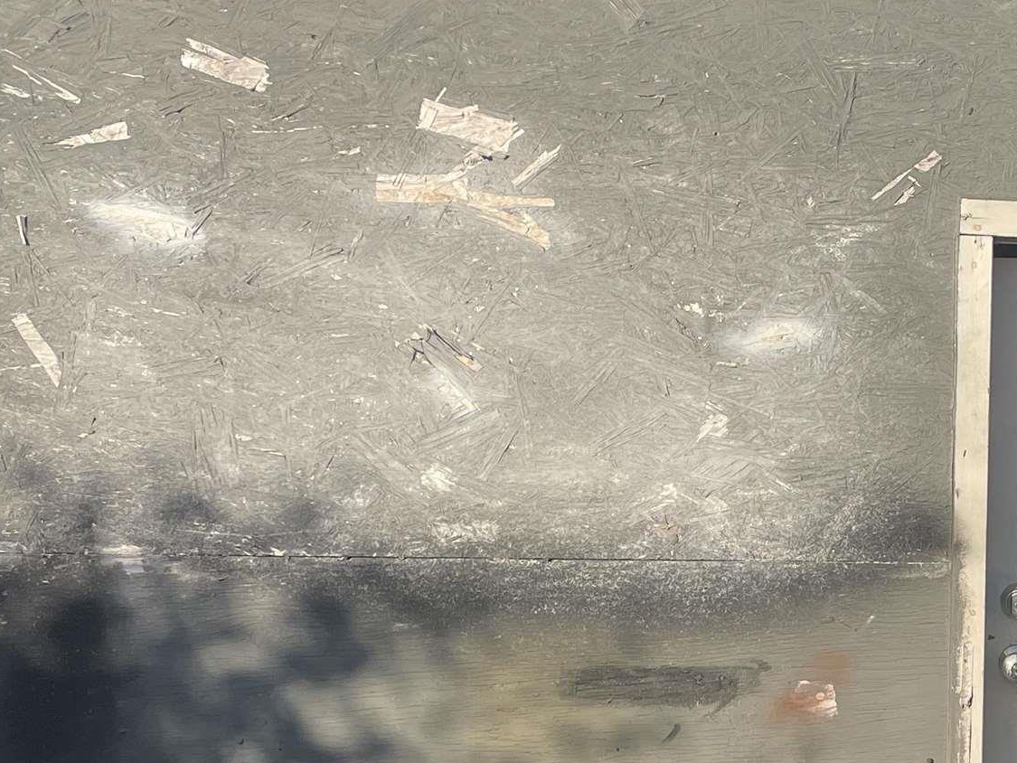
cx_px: 944
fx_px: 2086
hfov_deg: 26.4
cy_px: 658
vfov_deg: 20.4
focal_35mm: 71
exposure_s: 1/3509
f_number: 1.6
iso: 32
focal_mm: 4.2
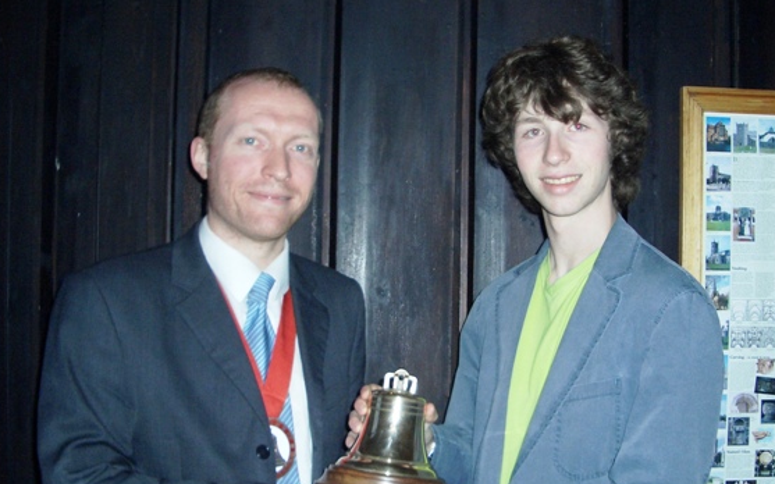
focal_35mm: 43
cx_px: 428
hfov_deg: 46.1
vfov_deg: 29.8
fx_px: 908
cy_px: 281
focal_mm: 5.8
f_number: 2.6
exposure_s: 1/60
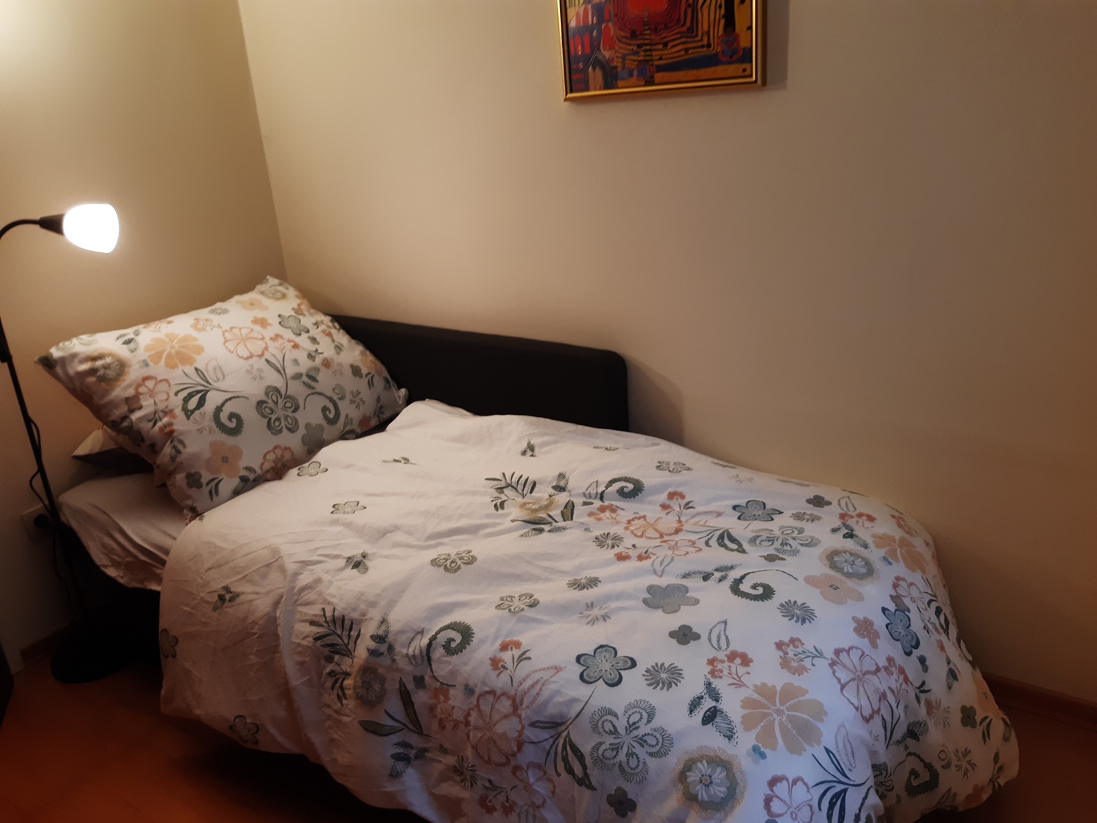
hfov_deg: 67.3
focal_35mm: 26
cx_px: 548
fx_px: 824
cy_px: 412
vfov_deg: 53.1
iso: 80
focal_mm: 3.92
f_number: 1.7
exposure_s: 1/50
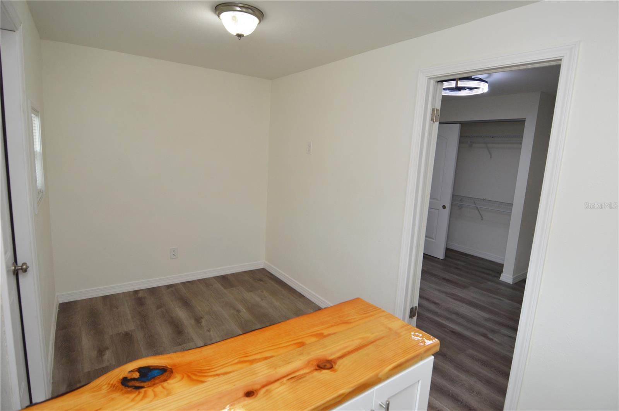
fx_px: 309
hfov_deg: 90.1
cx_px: 310
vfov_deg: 67.3
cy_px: 206
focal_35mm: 18
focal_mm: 12
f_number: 4
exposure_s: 1/60
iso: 400
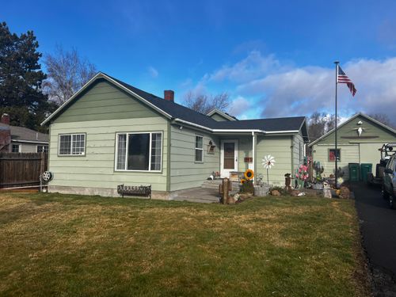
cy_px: 148
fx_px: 297
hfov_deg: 67.3
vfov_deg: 53.1
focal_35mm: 26
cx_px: 198
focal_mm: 5.7
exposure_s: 1/2571
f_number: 1.5
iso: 50
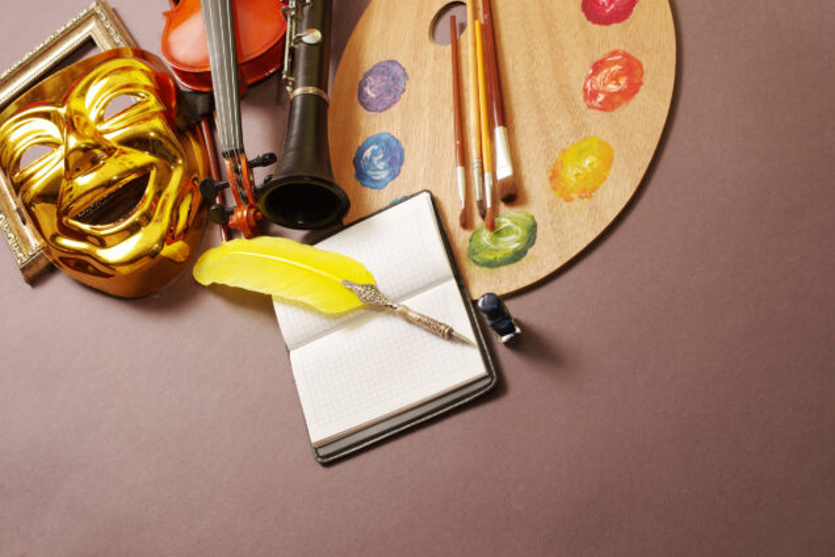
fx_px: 1206
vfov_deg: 26.0
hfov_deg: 38.2
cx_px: 418
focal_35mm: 52
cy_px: 278
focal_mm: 35
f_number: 5.6
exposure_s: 1/125
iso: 100
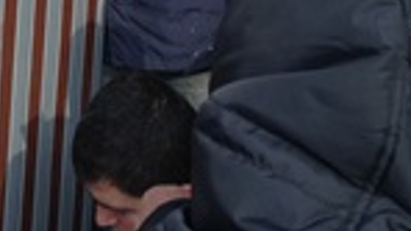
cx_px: 28
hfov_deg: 21.4
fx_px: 1056
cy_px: -81
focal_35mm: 97
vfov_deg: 12.0
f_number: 2.4
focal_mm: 4.12
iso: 50
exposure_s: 1/299
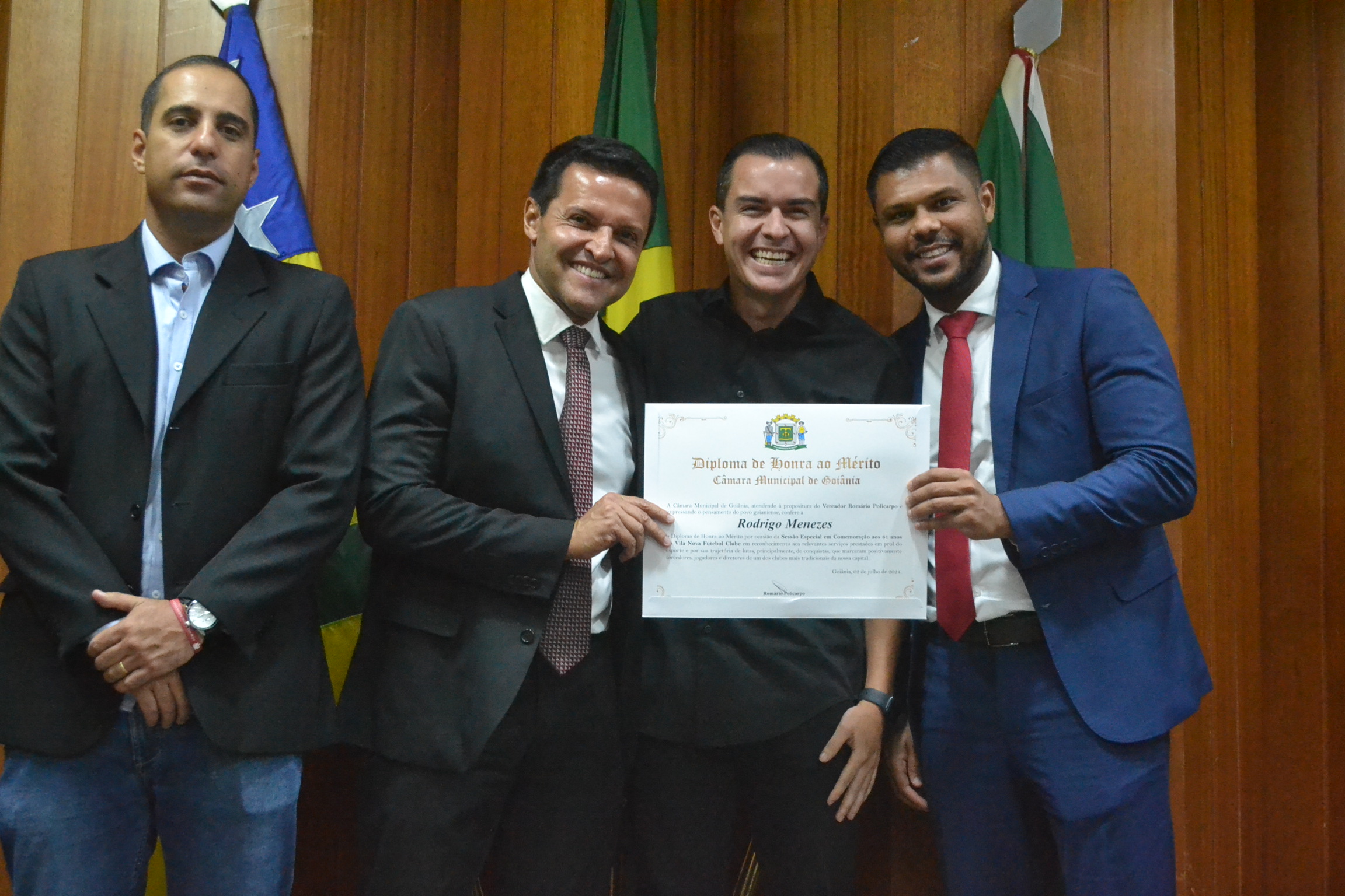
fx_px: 1905
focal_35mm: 51
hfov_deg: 38.9
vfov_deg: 26.5
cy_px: 448
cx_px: 672
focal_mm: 34
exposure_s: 1/80
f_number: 5
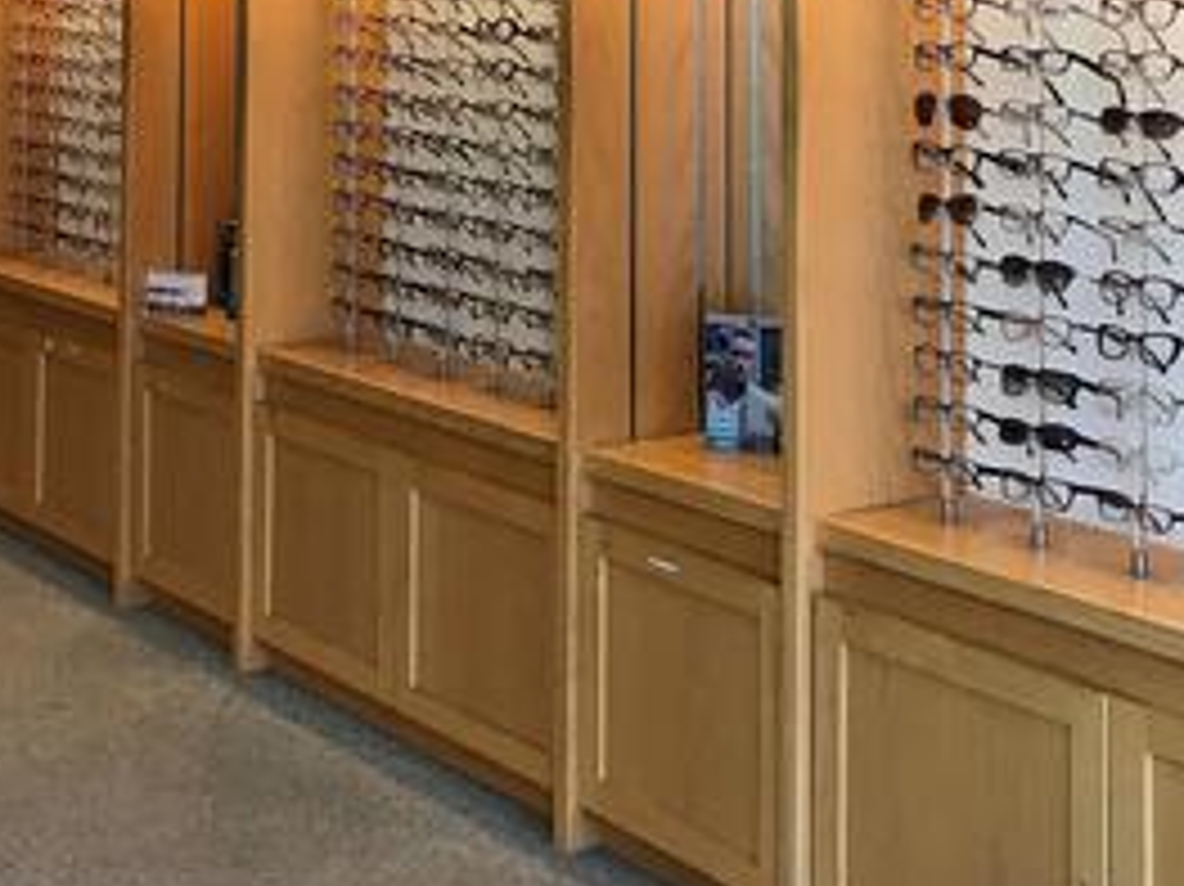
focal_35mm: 66
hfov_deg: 29.3
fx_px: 2256
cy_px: -103
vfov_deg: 21.1
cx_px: 421
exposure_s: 1/30
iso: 25
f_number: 1.8
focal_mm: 3.99
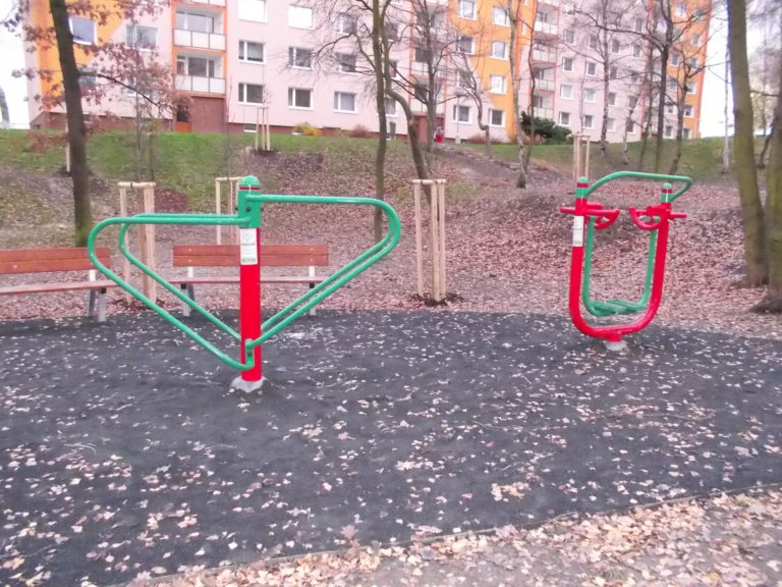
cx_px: 391
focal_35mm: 29
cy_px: 294
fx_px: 655
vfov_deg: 48.2
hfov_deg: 61.7
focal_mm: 4.1
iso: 800
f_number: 3.3
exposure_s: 1/25
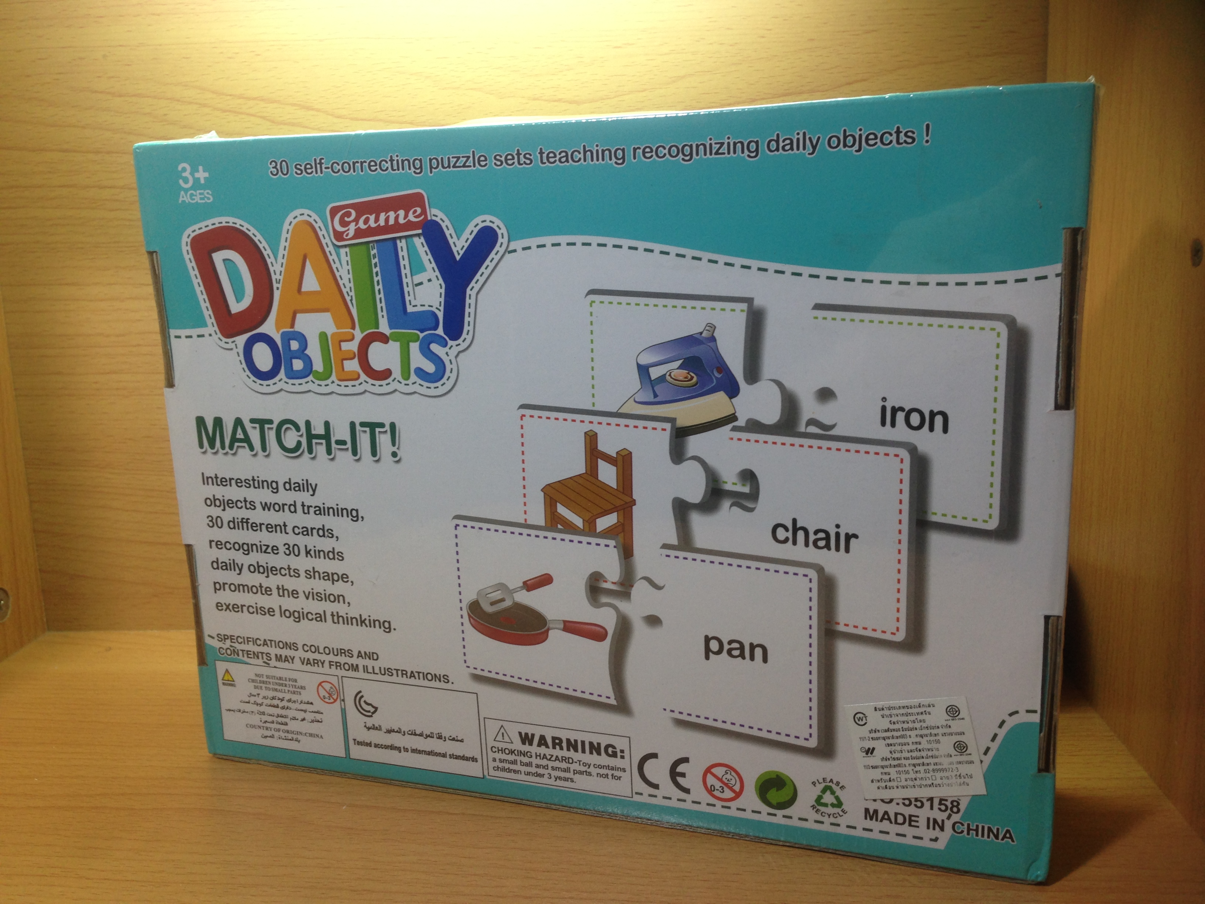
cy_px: 452
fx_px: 1149
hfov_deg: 55.4
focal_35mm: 33
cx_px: 602
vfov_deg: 42.9
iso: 50
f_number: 2.4
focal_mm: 4.12
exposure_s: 1/25
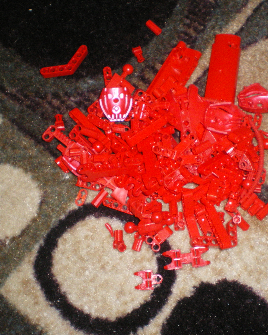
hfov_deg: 30.1
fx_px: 496
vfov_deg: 37.3
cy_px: 167
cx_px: 170
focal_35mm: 50
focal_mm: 6.3
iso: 400
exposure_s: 1/50
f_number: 4.6
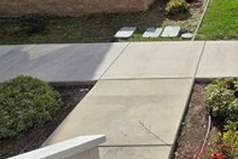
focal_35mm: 44
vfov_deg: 26.8
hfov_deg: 37.7
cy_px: -34
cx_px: 257
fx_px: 291
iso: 50
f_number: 2.2
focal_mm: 2.2
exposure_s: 1/4616
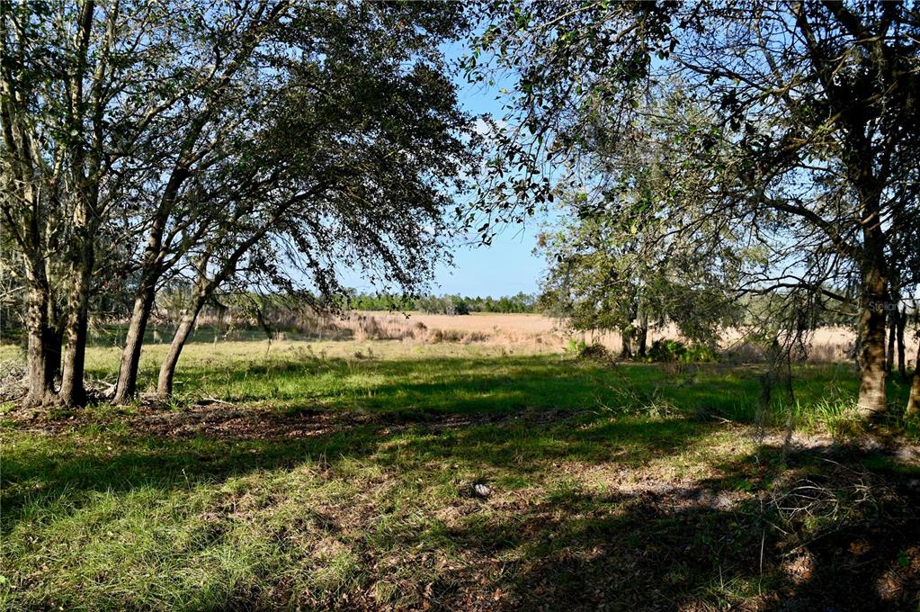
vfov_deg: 42.9
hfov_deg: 61.1
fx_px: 779
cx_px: 460
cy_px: 306
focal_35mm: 30
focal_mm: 30.5
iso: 100
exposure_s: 1/250
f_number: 5.6
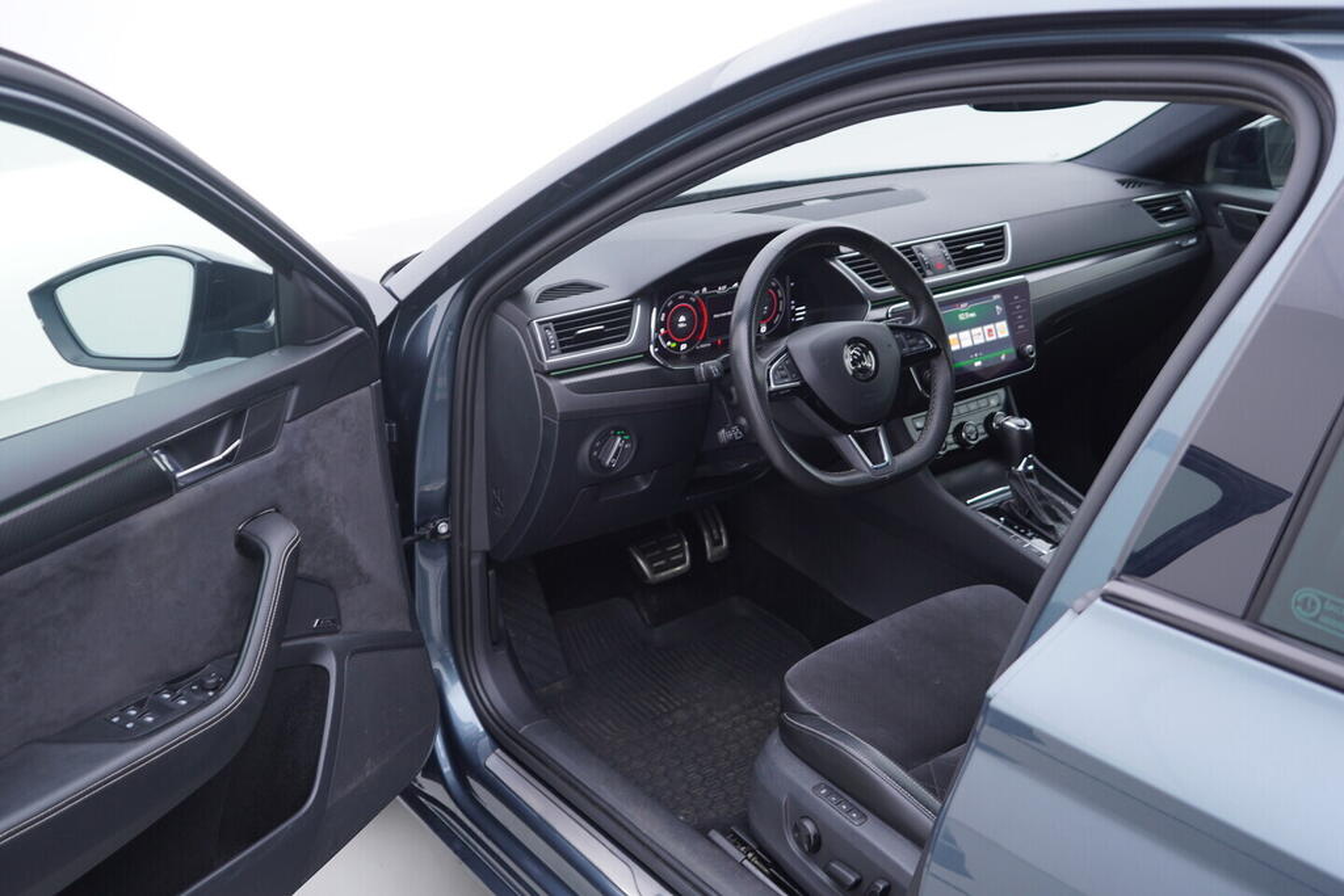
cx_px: 672
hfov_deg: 53.1
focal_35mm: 36
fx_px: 1344
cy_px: 448
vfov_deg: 36.9
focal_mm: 24
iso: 125
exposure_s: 1/40
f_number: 2.8
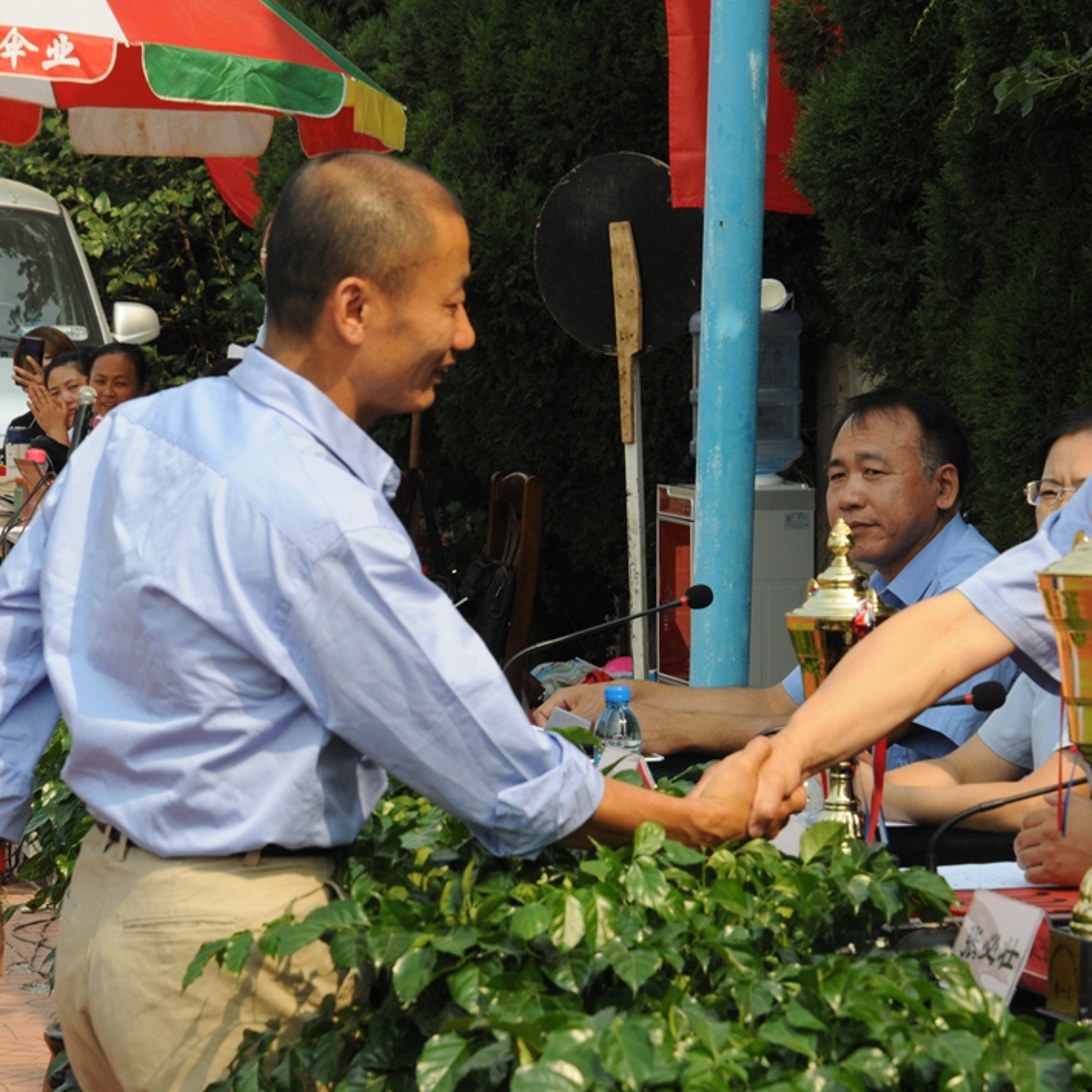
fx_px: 5840
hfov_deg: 10.7
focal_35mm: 164
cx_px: 667
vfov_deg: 10.7
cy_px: 547
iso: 500
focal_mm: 85
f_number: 10
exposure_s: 1/400
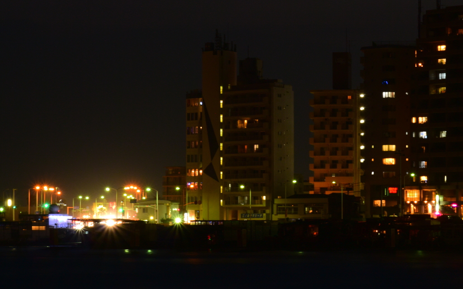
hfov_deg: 10.9
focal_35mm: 193
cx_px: 232
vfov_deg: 6.8
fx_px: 2436
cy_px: 144
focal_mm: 70
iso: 200
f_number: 16
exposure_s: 17.4
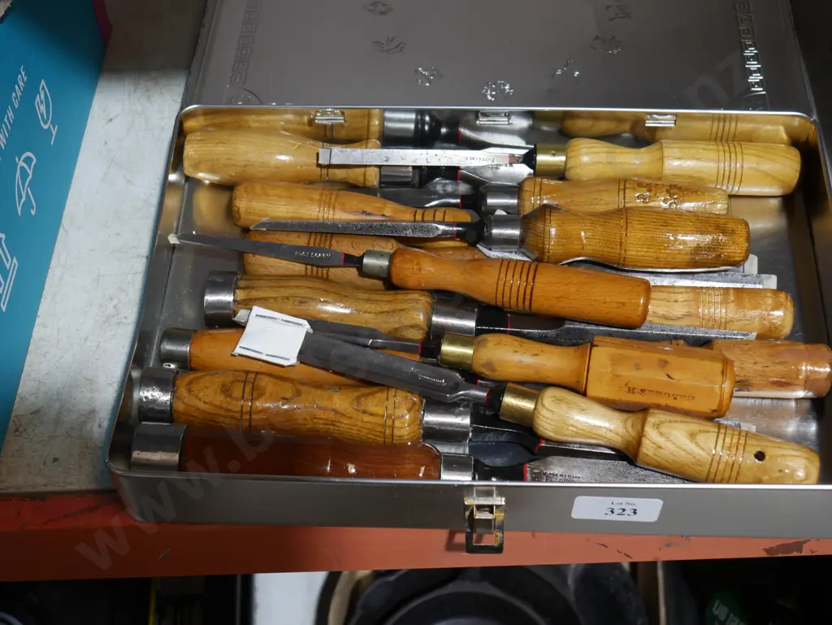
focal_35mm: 56
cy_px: 312
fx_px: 1347
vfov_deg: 26.1
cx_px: 416
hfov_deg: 34.3
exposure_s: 1/60
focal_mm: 28
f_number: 5.3
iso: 640
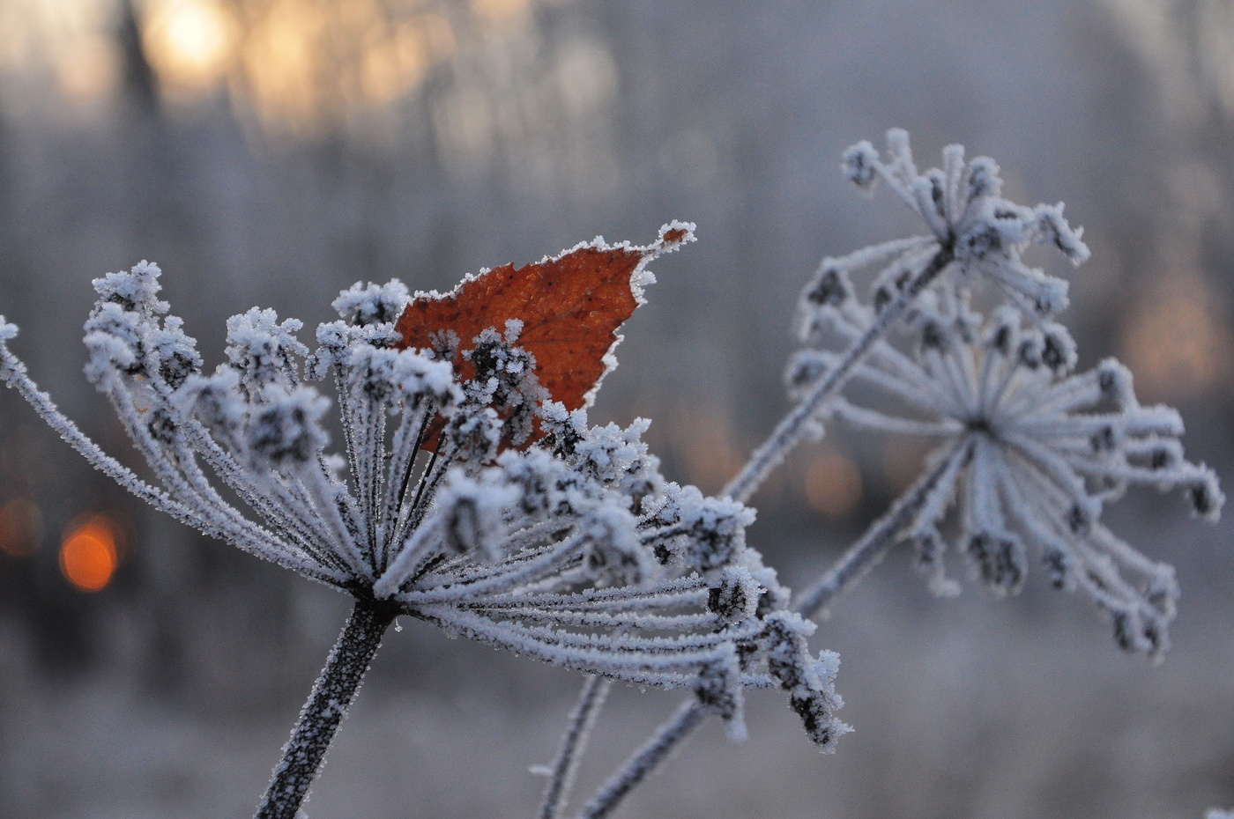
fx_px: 3390
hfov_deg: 20.6
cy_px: 410
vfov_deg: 13.8
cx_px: 617
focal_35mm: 99
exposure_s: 1/350
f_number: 5.3
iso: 640
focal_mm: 66
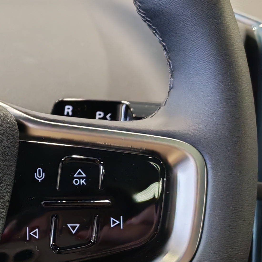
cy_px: 167
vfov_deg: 17.5
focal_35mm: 99
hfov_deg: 15.8
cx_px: -157
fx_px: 848
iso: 1206
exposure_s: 1/100
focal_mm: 6.12
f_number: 1.9
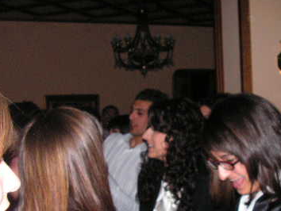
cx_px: 211
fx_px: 528
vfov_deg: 22.2
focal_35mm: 65
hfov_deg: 29.3
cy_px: 179
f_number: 3.2
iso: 200
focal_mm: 6
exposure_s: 1/40
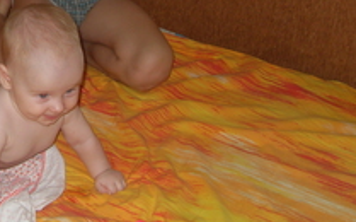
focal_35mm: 80
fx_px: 775
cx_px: 48
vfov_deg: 16.0
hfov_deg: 25.2
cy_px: 3
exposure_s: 1/45
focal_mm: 6.3
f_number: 2.8
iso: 100
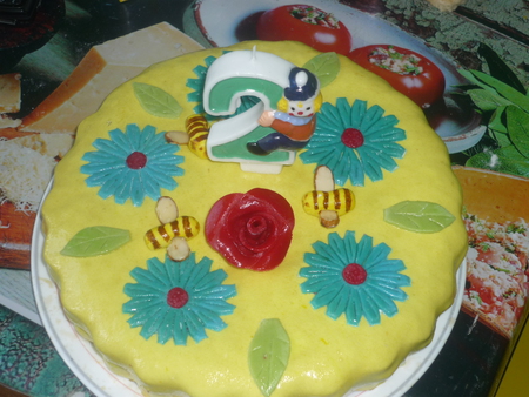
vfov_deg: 28.6
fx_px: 780
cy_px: 198
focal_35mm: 51
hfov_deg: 37.5
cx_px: 264
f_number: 3.2
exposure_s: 1/40
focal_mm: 8.4
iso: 100
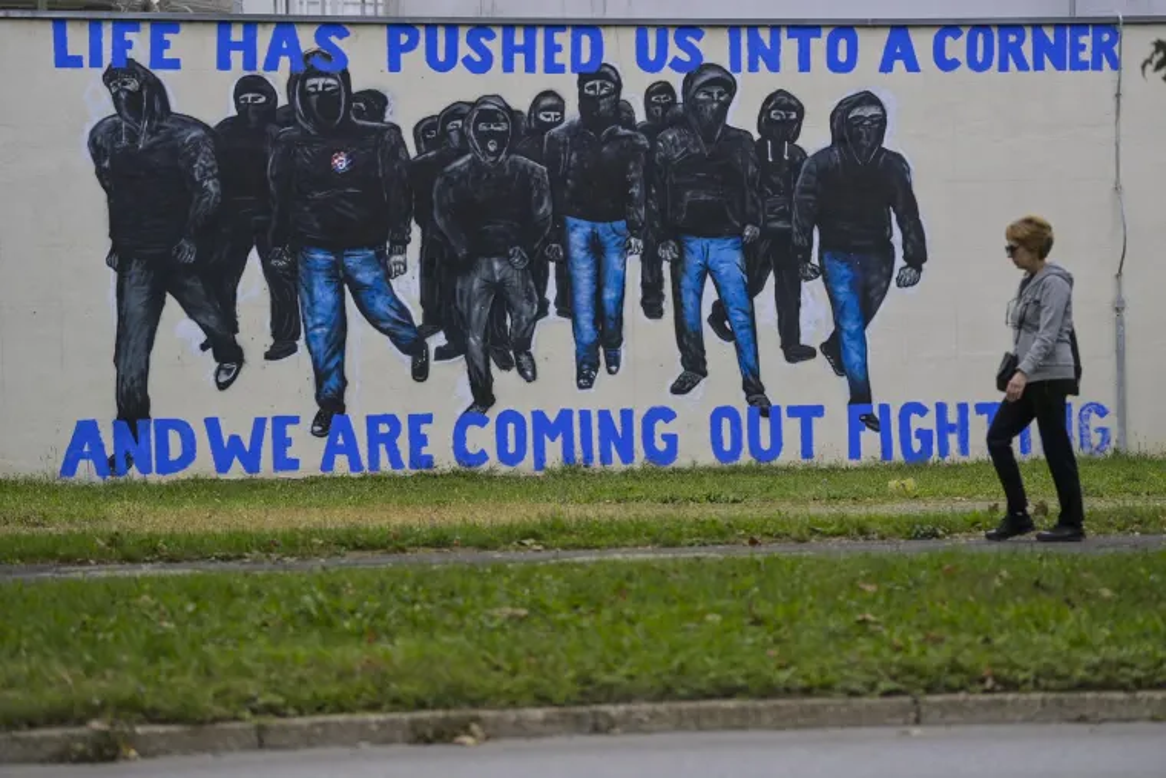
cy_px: 389
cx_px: 583
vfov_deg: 13.0
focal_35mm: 105
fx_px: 3401
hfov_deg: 19.5
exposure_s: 1/1250
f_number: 2.8
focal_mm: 105
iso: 160
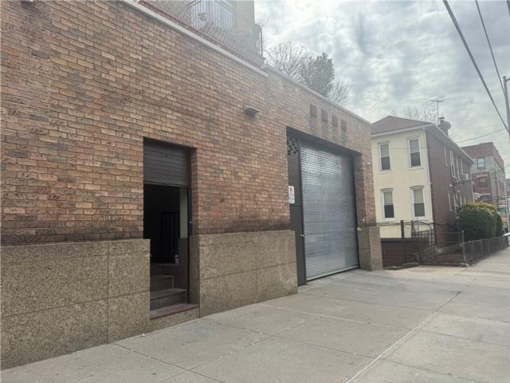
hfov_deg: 71.6
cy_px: 192
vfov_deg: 56.8
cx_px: 255
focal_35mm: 24
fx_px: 354
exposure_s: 1/2833
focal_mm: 6.76
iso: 80
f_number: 1.78
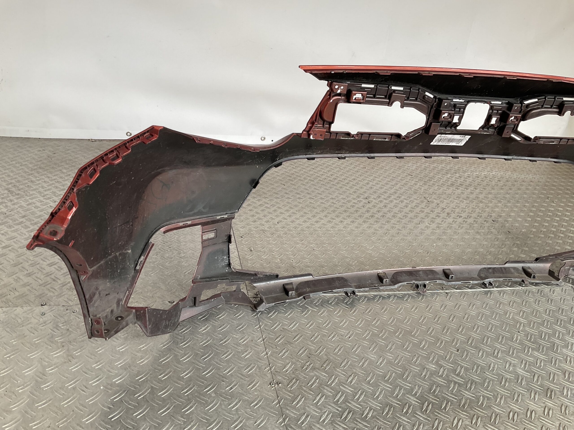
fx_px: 481
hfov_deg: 61.7
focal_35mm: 29
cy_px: 215
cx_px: 287
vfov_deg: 48.2
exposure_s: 1/100
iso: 32
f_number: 1.8
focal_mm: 3
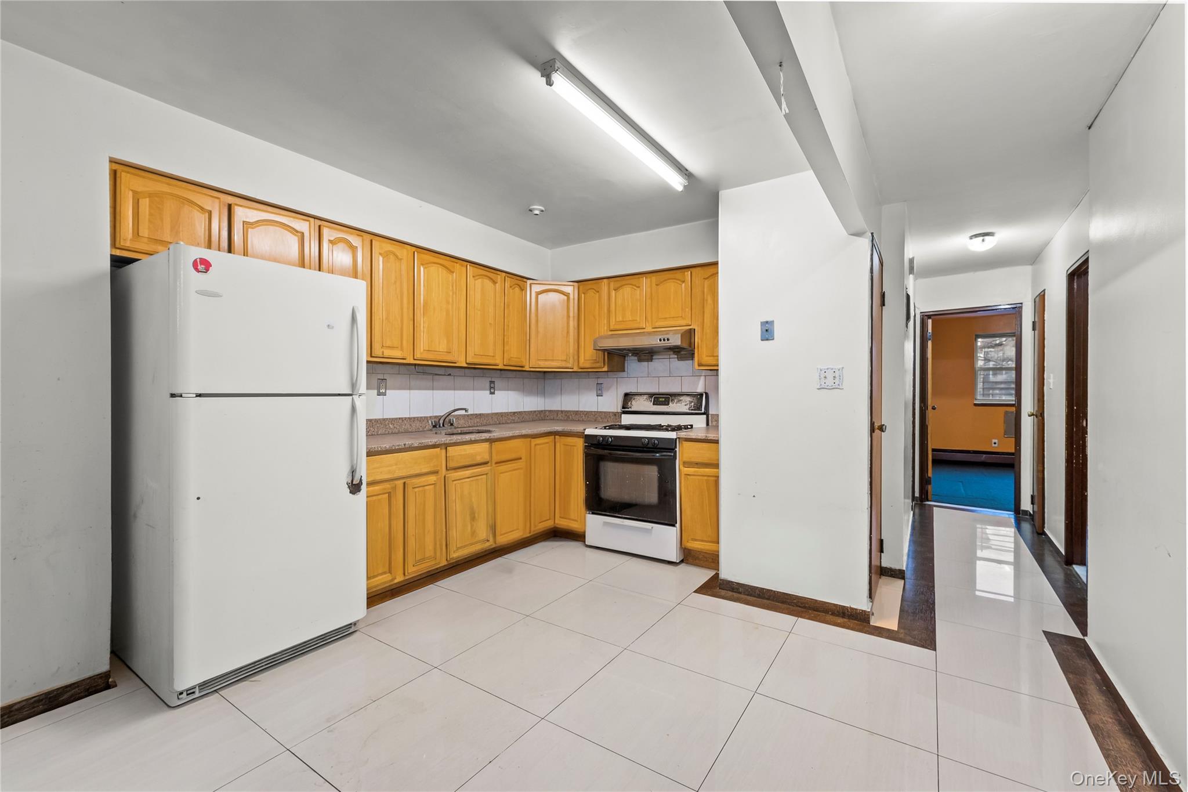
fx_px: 511
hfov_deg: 98.5
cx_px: 594
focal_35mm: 16
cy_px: 396
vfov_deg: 75.5
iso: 800
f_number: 8
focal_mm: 15.5
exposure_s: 1/5
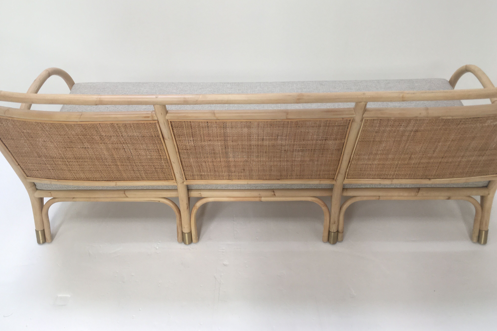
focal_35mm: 31
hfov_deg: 60.3
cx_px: 255
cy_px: 146
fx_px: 428
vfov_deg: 42.3
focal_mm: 4.15
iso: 32
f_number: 2.2
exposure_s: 1/50
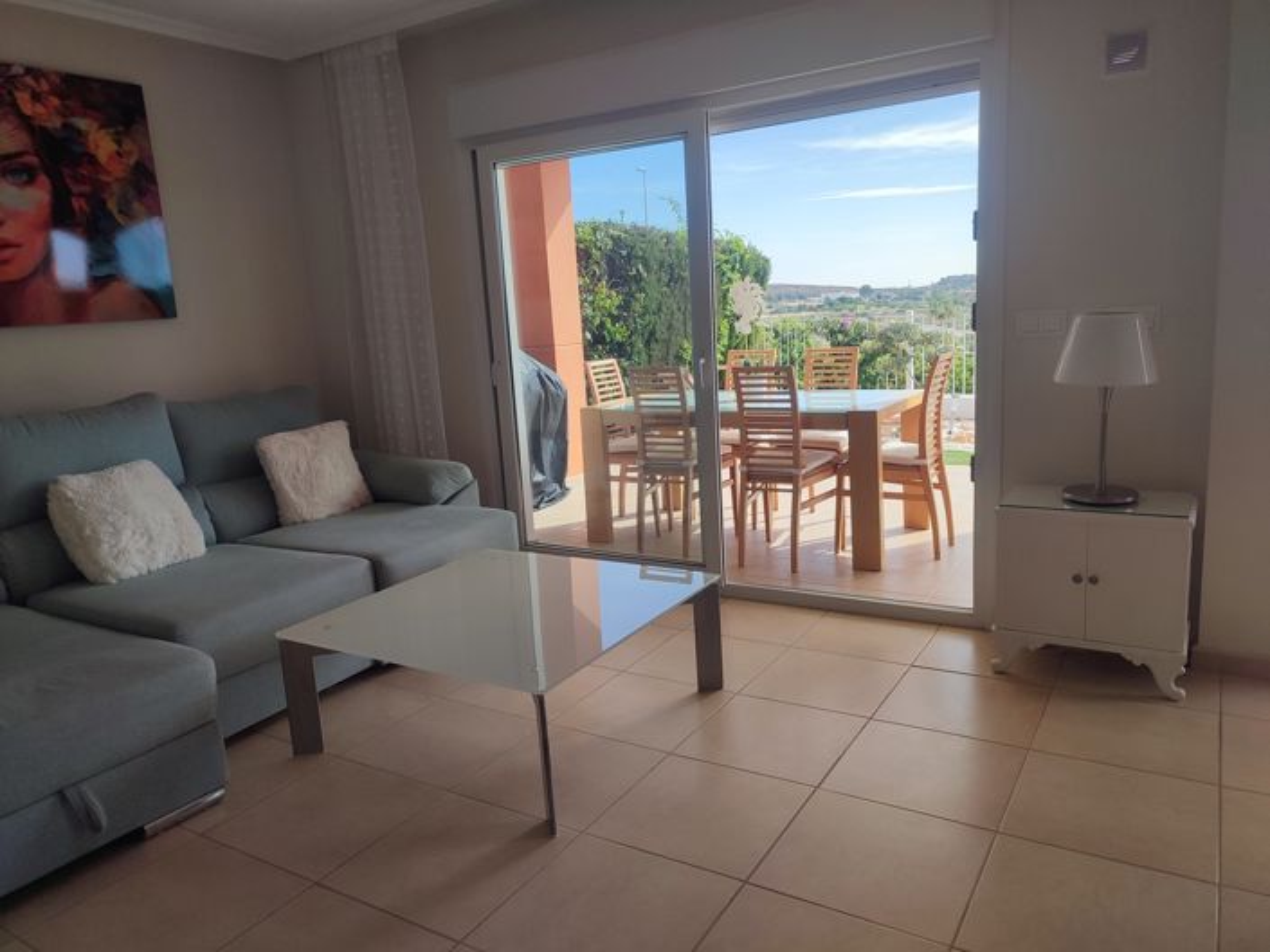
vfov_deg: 54.8
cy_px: 476
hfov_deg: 69.4
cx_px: 635
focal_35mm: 25
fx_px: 917
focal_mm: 6.04
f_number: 1.9
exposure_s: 1/456
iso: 50
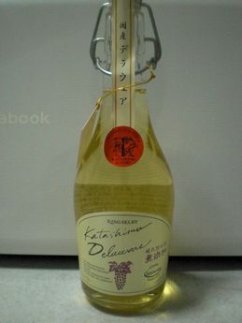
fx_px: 354
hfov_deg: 37.7
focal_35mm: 38
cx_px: 121
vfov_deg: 49.0
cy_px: 162
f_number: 3.1
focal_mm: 6.3
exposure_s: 1/100
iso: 800
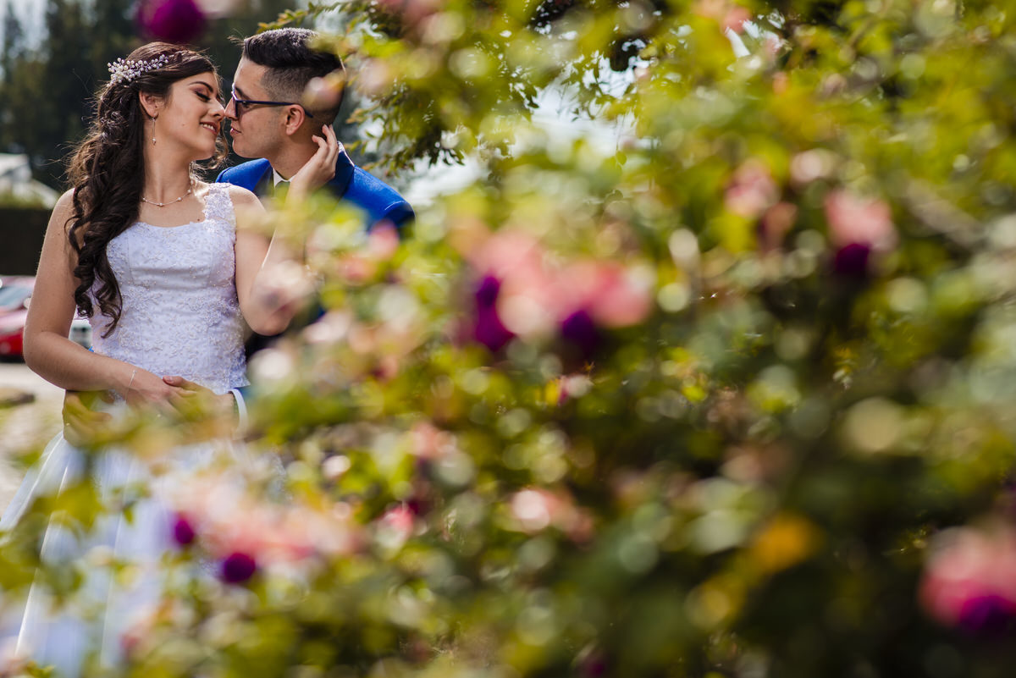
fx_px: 2400
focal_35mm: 85
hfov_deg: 23.9
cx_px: 508
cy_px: 339
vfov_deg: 16.1
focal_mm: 85
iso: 100
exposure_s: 1/1250
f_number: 3.5
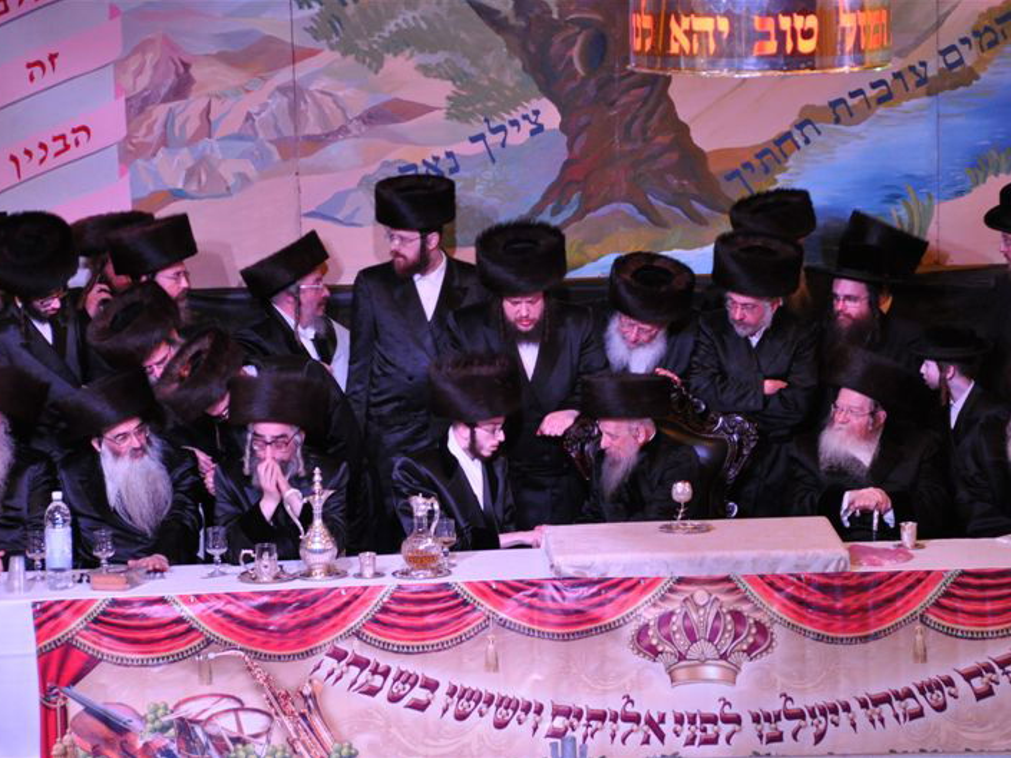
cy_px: 379
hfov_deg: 11.5
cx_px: 552
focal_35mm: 172
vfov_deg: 8.7
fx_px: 5011
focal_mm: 105
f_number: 5.3
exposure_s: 1/40
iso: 1600
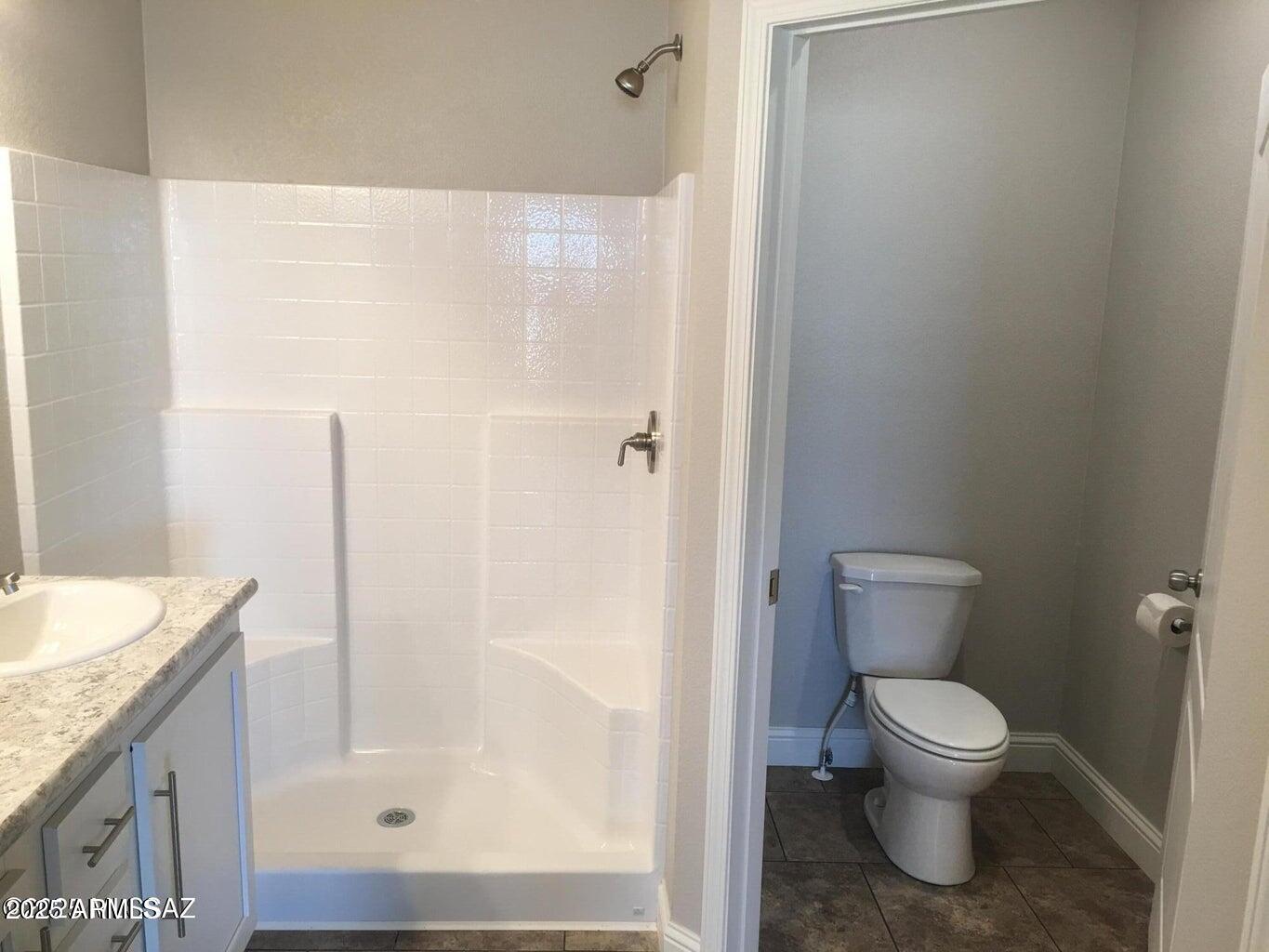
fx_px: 1063
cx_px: 634
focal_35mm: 29
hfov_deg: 61.7
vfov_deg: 48.2
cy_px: 476
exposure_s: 1/15
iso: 25
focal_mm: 4.15
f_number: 2.2
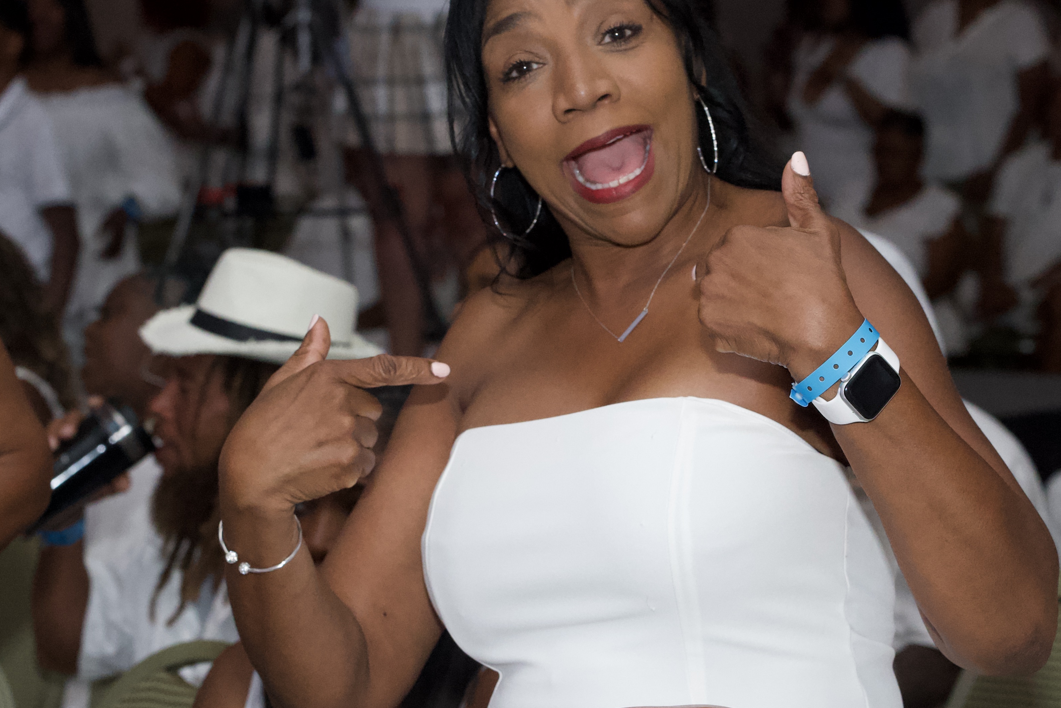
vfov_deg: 9.9
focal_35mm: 139
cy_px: 308
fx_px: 4097
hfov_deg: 14.8
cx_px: 549
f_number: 5
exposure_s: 1/200
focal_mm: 60
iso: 4000
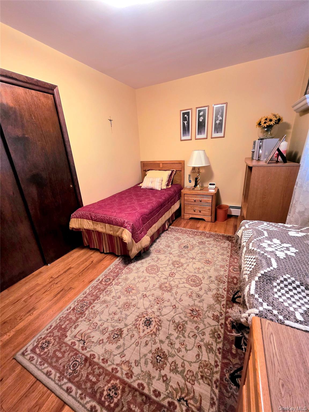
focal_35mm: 13
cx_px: 154
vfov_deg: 106.2
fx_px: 155
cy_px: 206
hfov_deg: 89.9
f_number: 1.9
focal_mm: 2.2
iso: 640
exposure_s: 1/60.2
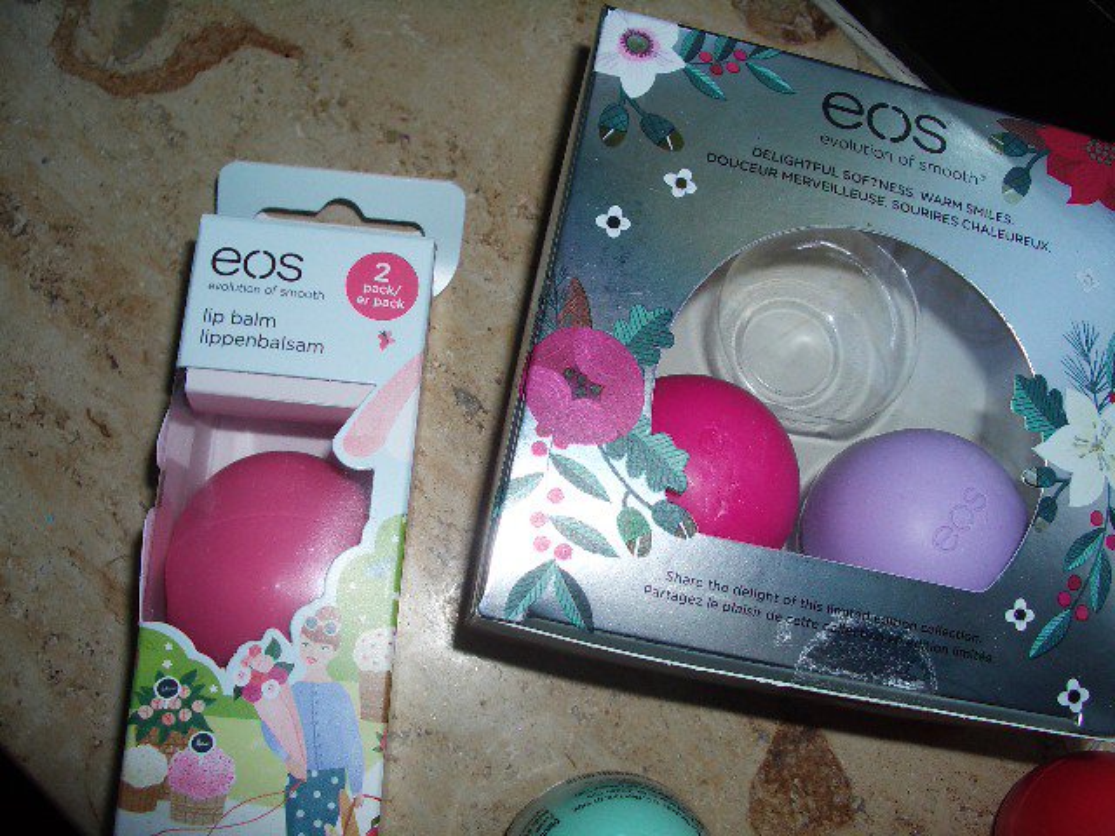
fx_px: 1127
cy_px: 418
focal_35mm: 35
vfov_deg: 40.7
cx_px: 558
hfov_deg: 52.6
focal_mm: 5.8
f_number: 4.3
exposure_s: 1/60
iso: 80
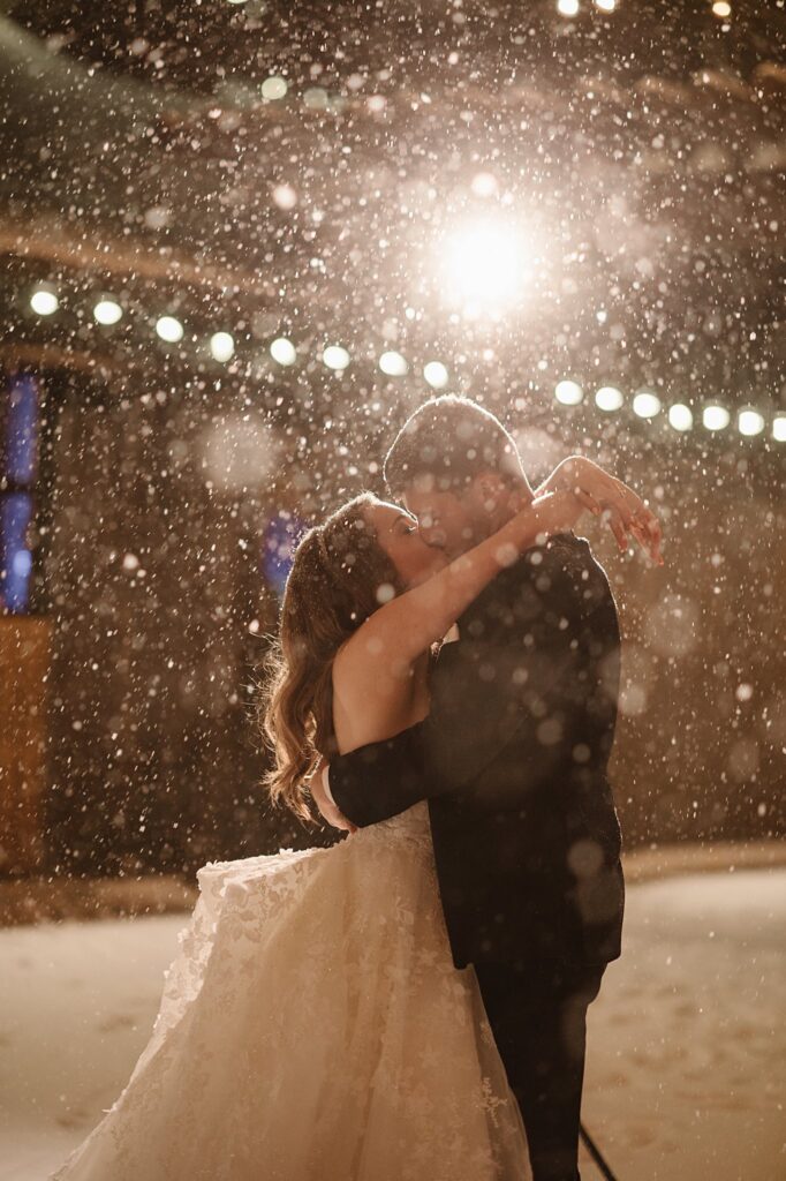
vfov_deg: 23.9
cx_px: 393
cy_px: 590
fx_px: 2785
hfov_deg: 16.1
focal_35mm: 85
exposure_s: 1/250
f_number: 2
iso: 1600
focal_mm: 85
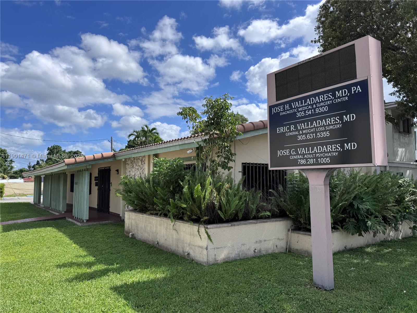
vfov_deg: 56.8
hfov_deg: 71.6
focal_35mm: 24
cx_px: 208
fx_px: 289
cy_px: 156
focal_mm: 6.76
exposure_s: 1/6410
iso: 80
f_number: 1.78
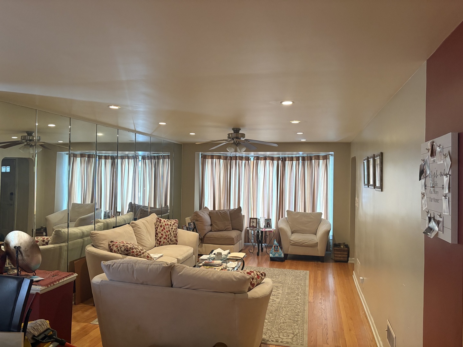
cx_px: 232
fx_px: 348
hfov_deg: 67.3
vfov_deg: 53.1
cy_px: 174
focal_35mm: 26
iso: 320
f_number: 1.6
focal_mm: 5.96
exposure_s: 1/60
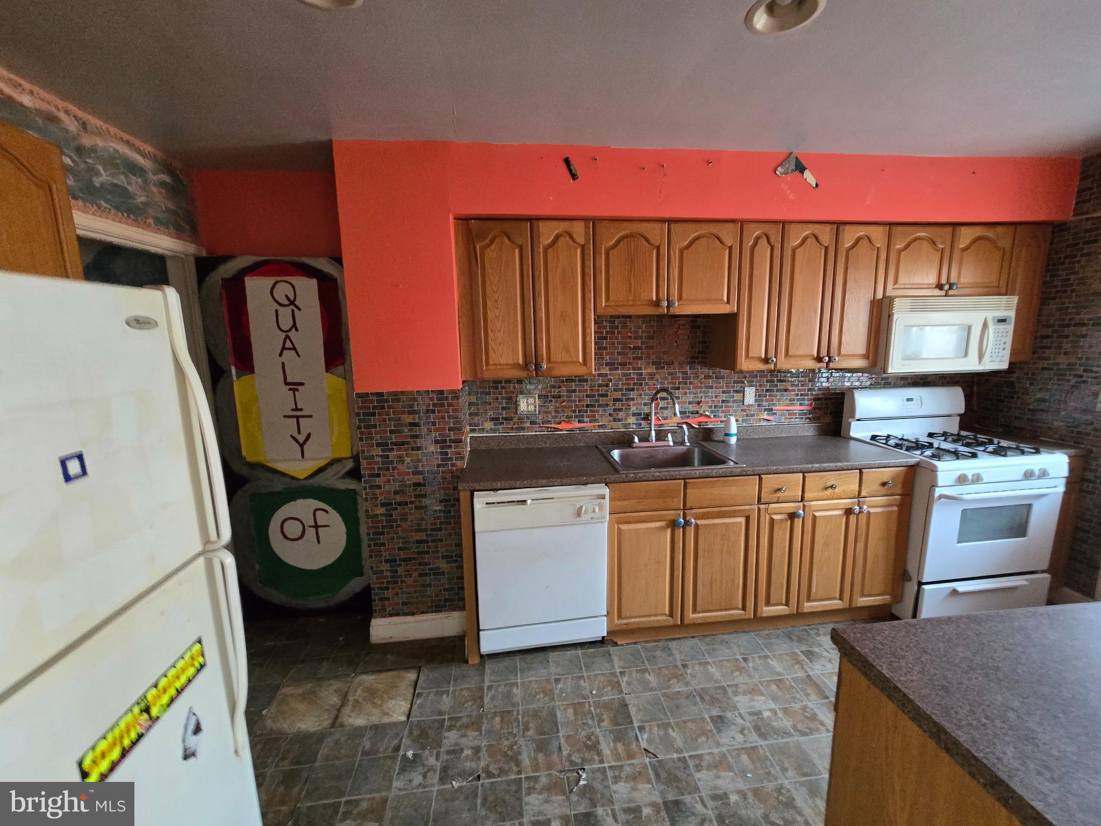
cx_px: 550
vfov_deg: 89.9
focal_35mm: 13
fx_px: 413
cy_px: 413
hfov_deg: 106.2
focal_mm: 2.2
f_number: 2.2
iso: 800
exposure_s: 1/60
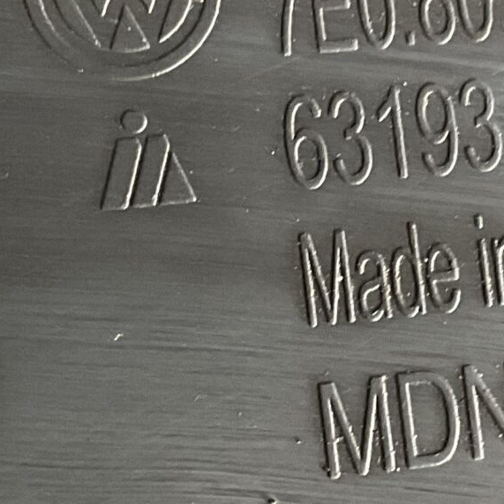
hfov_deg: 15.1
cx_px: 384
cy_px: 302
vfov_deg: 15.1
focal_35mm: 115
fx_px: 1894
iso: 250
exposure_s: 1/50
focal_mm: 3
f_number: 1.8
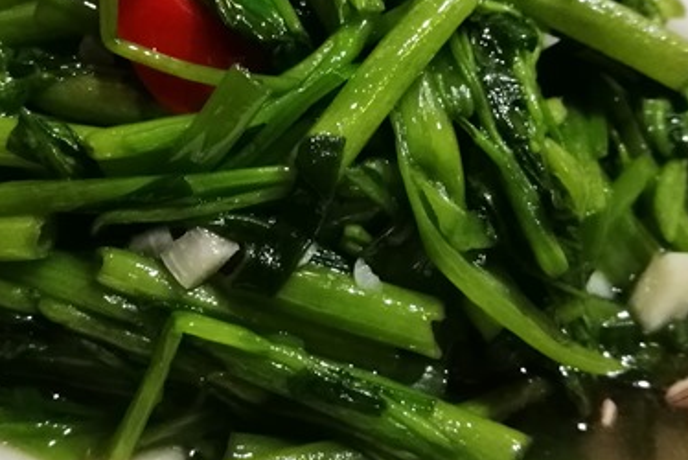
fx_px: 1033
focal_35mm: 54
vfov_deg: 25.0
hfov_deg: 36.7
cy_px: 149
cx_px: 276
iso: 640
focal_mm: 4.5
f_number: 4
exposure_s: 1/17.1
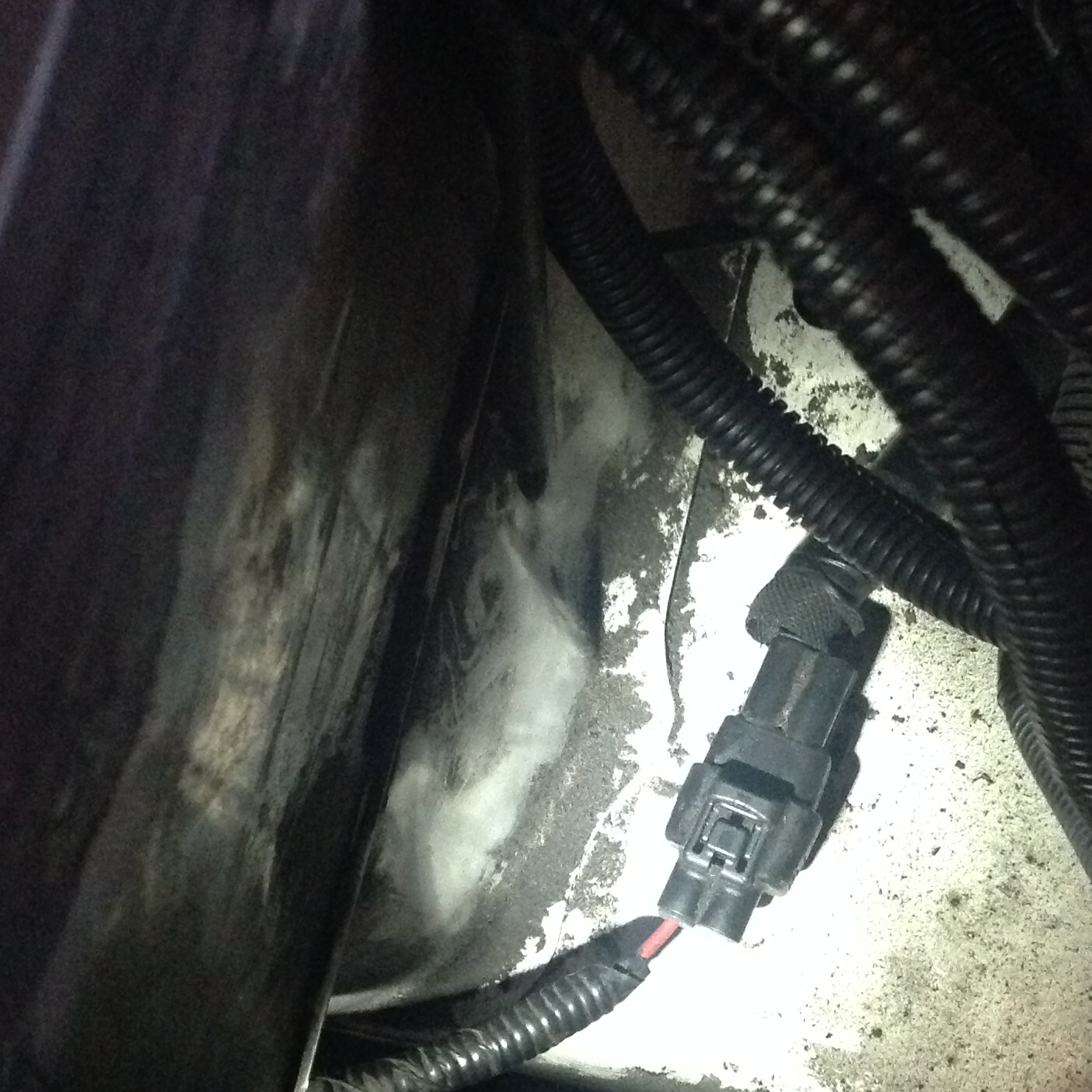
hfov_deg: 30.0
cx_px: 603
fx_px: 2034
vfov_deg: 29.9
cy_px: 677
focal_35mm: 57
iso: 800
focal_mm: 4.28
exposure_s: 1/15
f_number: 2.4
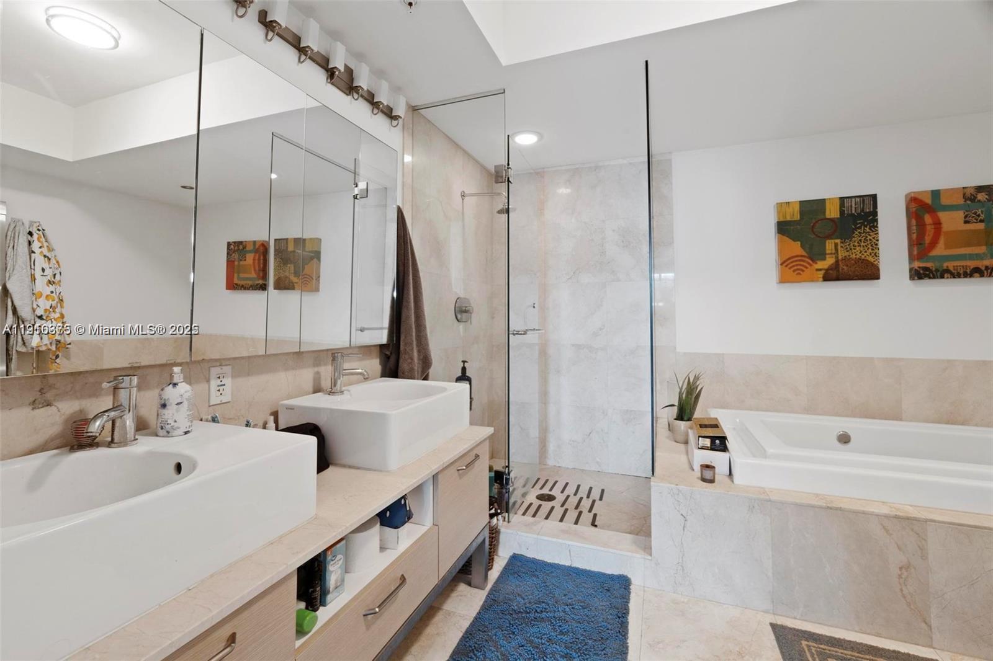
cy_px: 330
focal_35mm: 15
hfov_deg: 100.4
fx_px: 414
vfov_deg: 77.3
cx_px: 496
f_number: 7.1
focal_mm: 10
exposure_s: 2.5
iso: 160
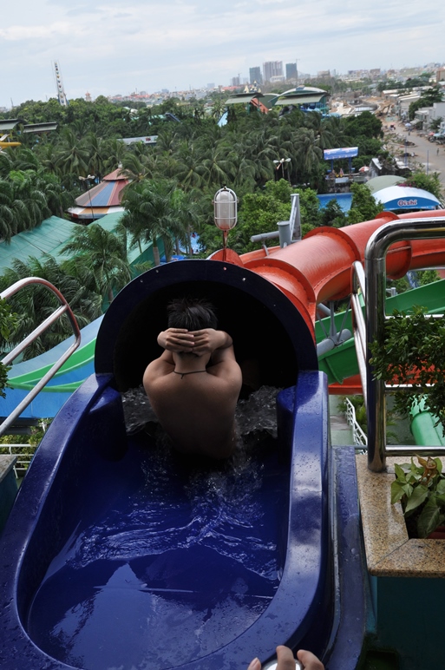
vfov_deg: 57.3
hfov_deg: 39.9
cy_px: 335
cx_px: 222
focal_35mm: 33
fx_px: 613
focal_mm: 22
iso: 200
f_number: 13
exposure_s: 1/160
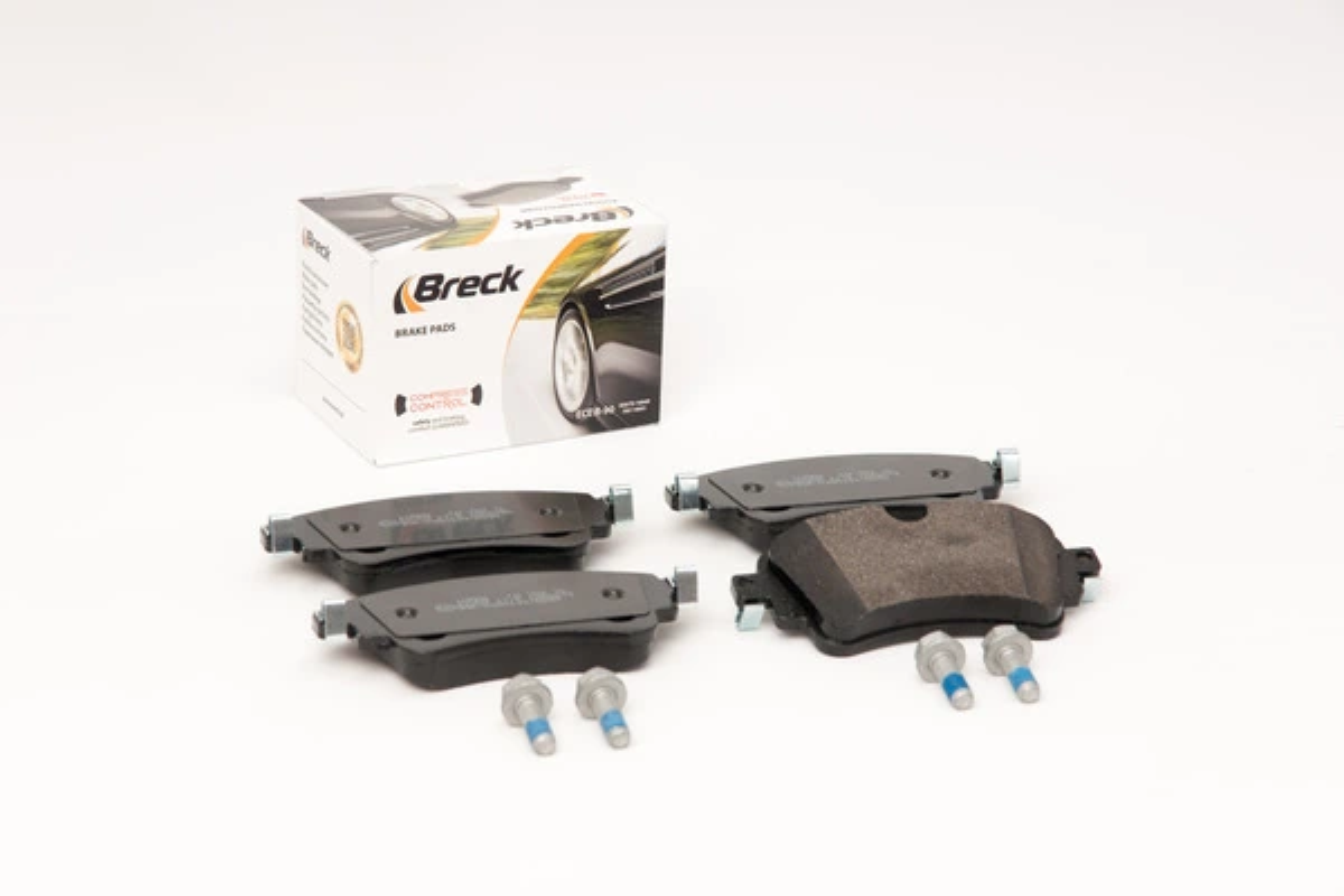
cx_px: 672
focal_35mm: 90
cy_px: 448
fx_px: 3360
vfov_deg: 15.2
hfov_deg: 22.6
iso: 100
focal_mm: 60
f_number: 11
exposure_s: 1/200
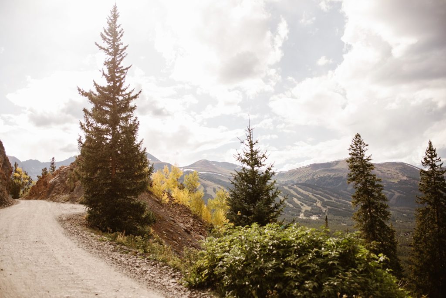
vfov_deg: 37.9
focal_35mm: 35
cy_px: 149
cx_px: 223
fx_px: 434
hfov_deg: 54.4
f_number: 2.8
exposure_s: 1/4000
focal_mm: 35
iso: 200
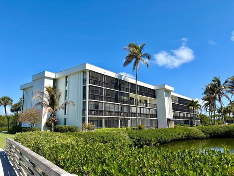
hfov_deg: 67.3
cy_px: 88
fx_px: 176
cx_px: 117
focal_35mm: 26
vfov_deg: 53.1
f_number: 1.6
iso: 50
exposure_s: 1/3623
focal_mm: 5.96
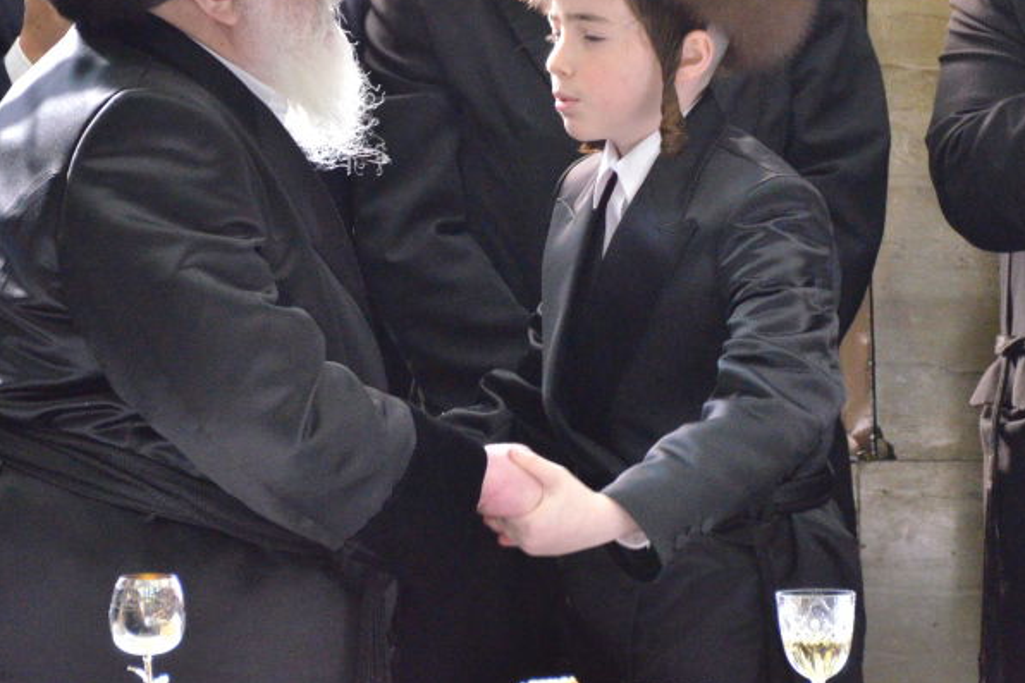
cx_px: 509
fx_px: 13918
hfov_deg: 4.2
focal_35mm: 489
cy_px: 117
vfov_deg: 2.8
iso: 3200
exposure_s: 1/160
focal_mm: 190
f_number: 5.6
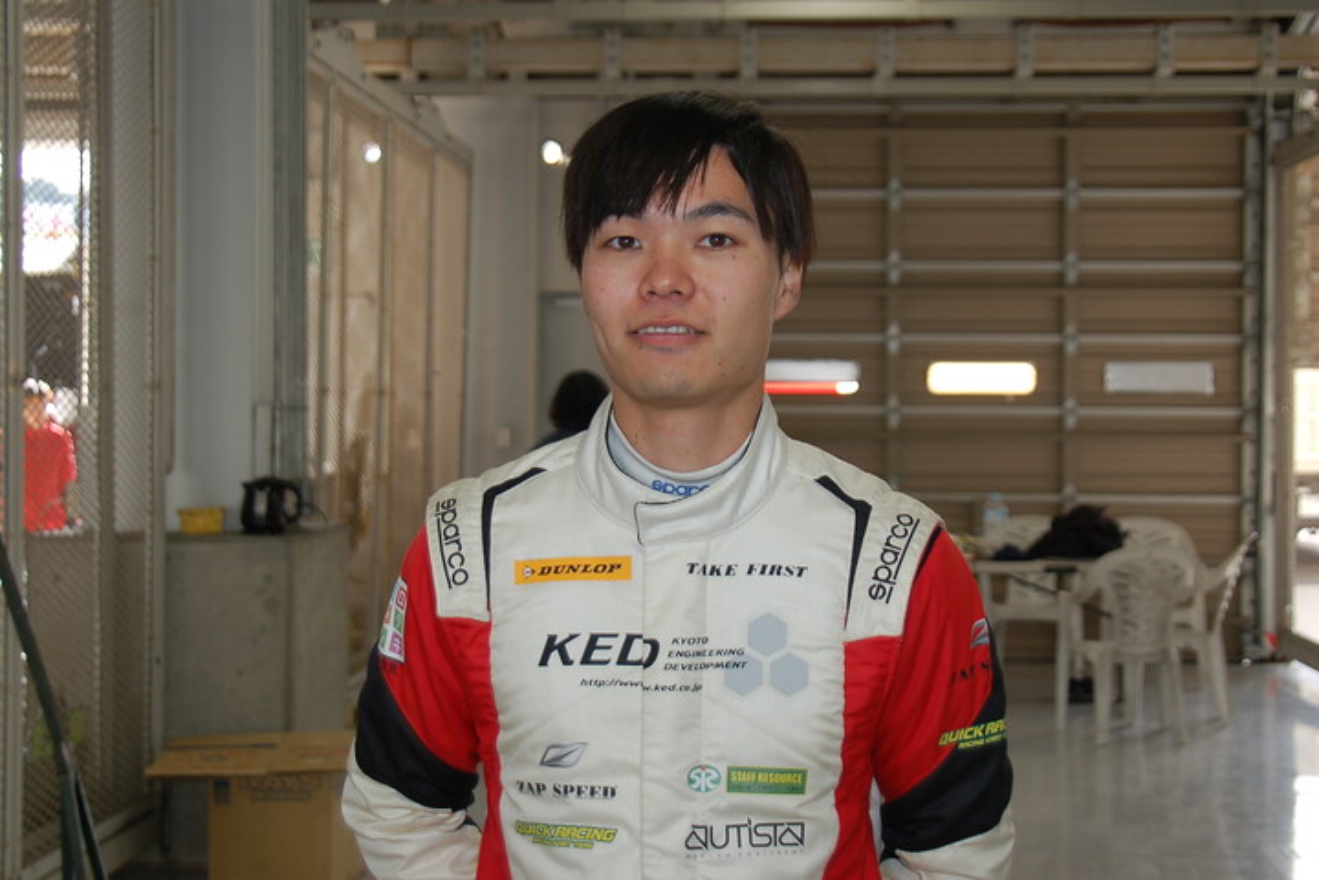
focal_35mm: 60
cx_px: 660
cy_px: 440
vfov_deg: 22.6
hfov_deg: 33.4
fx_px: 2198
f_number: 4.2
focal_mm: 40
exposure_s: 1/60
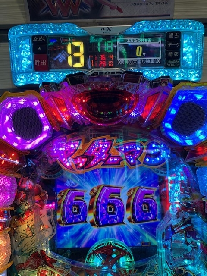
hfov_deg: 53.1
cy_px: 138
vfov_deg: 67.3
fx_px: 207
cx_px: 104
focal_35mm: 26
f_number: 1.8
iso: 50
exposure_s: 1/100
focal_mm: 4.25
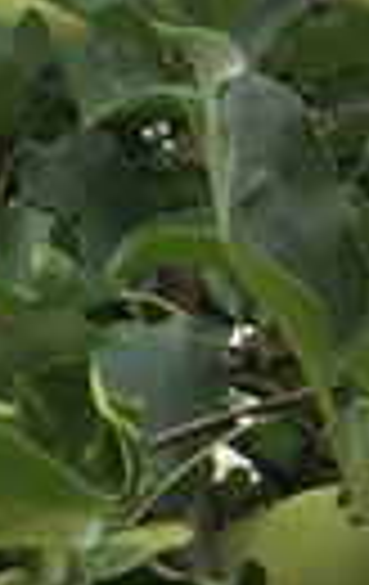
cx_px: 835
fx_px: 2637
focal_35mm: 165
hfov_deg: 7.5
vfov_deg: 12.3
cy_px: 738
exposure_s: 1/120
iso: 40
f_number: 2.2
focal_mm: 4.15
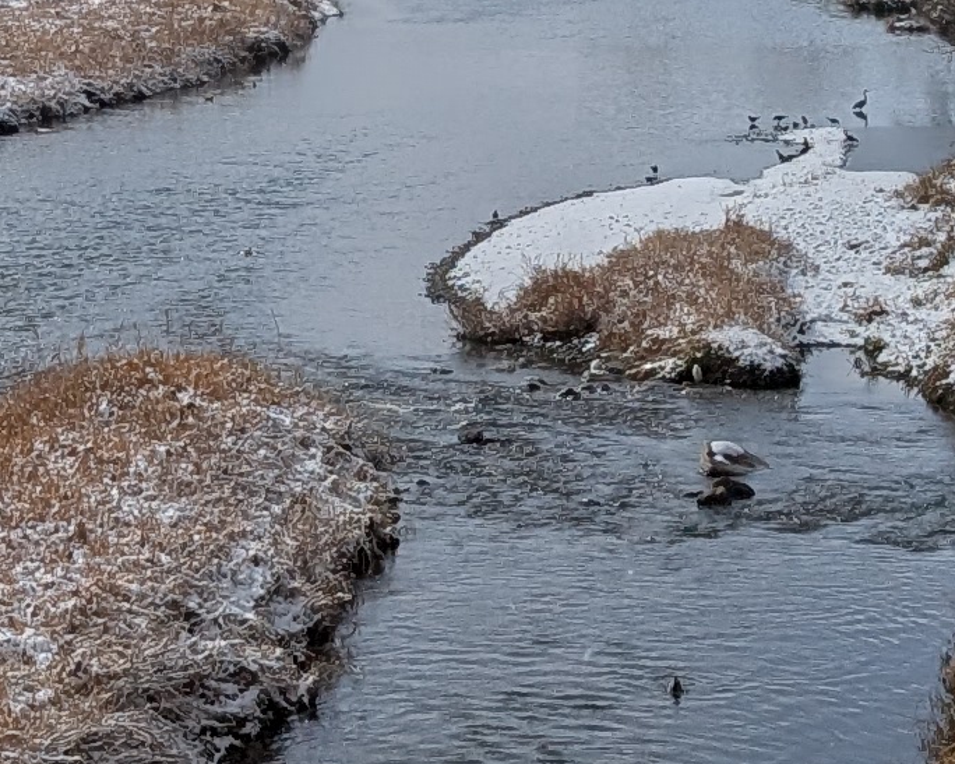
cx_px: -304
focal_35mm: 140
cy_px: -561
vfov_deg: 10.4
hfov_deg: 13.3
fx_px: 3956
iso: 20
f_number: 1.68
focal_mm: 6.9
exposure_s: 1/7194
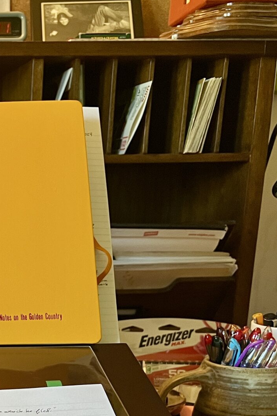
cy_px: 372
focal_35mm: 65
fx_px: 750
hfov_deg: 18.5
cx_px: -142
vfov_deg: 29.7
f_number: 1.5
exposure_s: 1/60
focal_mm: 5.7
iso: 160
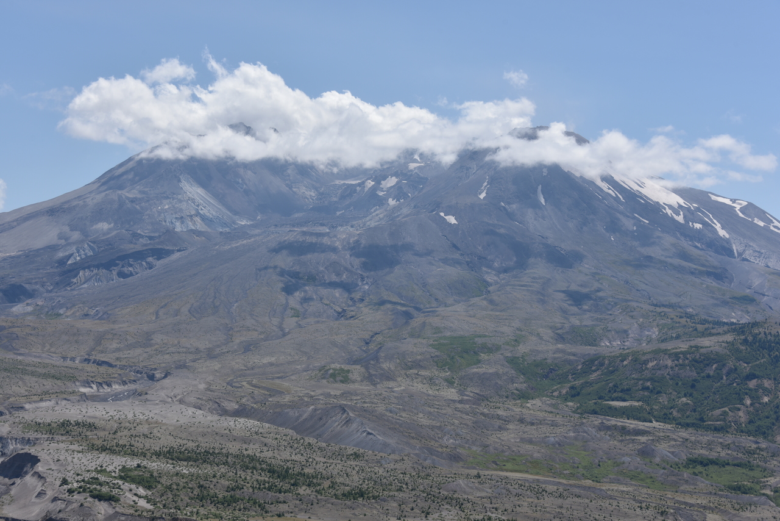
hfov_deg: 32.4
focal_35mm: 62
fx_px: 1344
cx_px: 390
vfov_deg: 21.9
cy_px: 260
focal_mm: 62
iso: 100
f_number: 9
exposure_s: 1/320
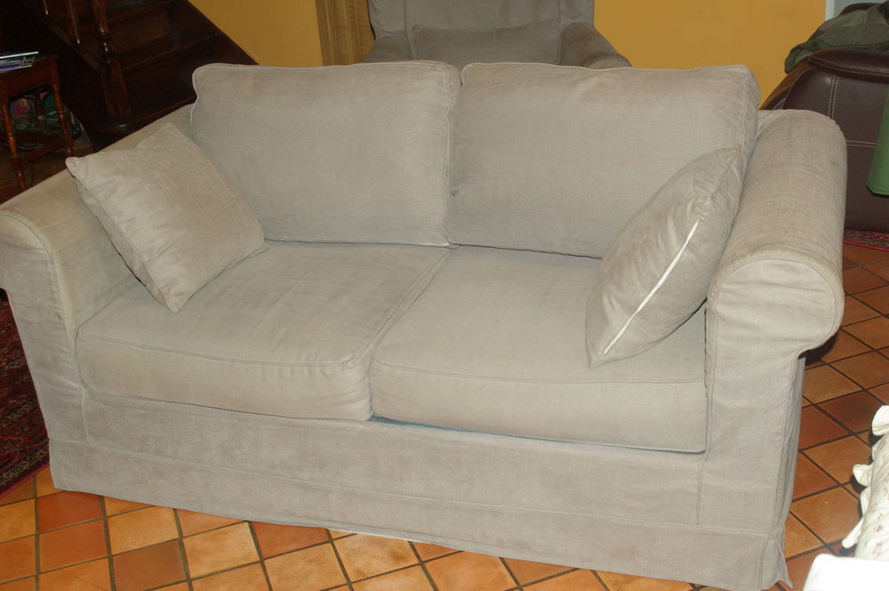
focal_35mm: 42
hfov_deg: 46.4
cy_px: 296
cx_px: 444
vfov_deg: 31.8
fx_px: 1036
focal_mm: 28
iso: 400
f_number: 5.6
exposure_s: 1/45
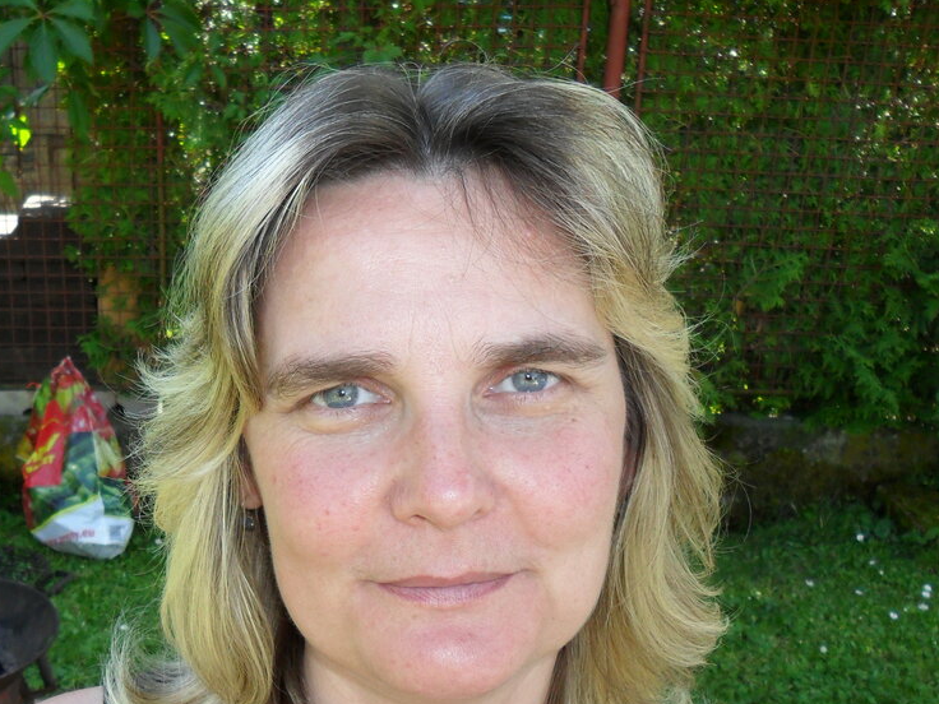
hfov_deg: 42.5
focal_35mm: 44
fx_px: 1194
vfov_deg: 32.3
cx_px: 339
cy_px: 528
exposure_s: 1/125
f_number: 3.5
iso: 100
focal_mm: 4.9
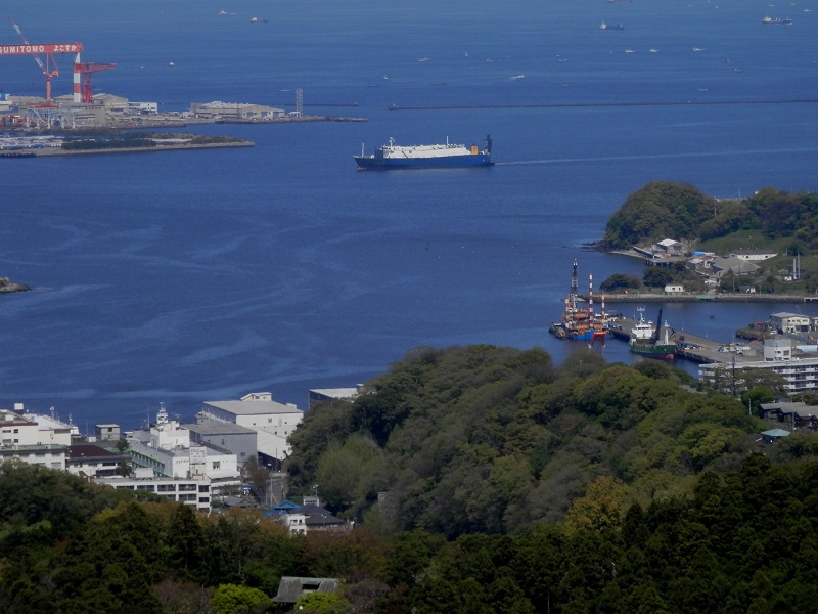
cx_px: 409
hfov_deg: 8.8
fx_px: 5317
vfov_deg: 6.6
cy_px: 307
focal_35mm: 225
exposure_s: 1/640
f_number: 6.1
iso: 80
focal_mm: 40.2
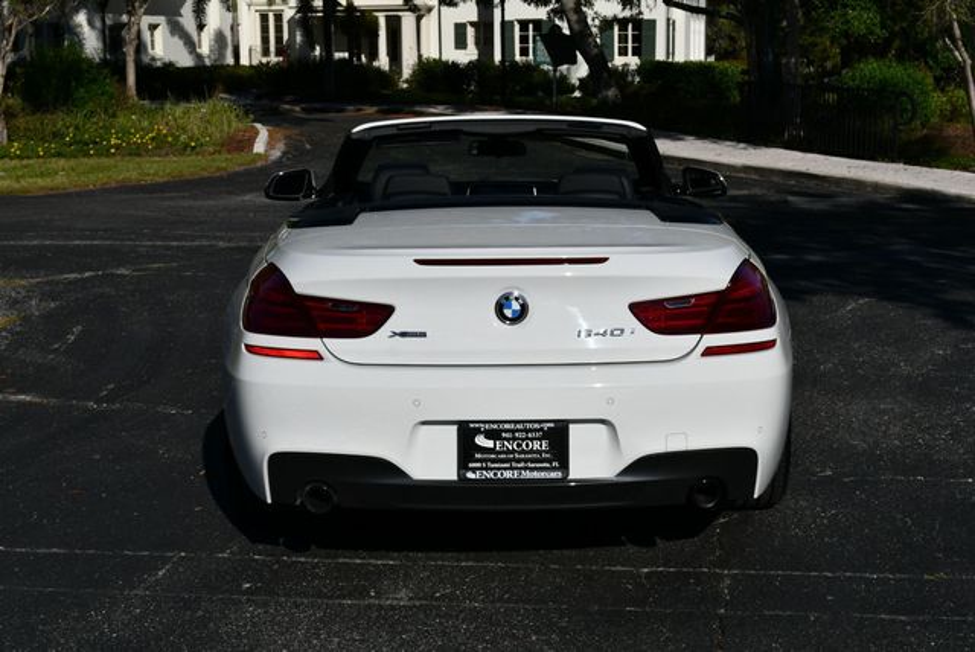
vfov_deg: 22.7
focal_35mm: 60
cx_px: 488
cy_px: 326
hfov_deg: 33.4
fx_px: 1626
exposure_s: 1/400
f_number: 10
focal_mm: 30
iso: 100
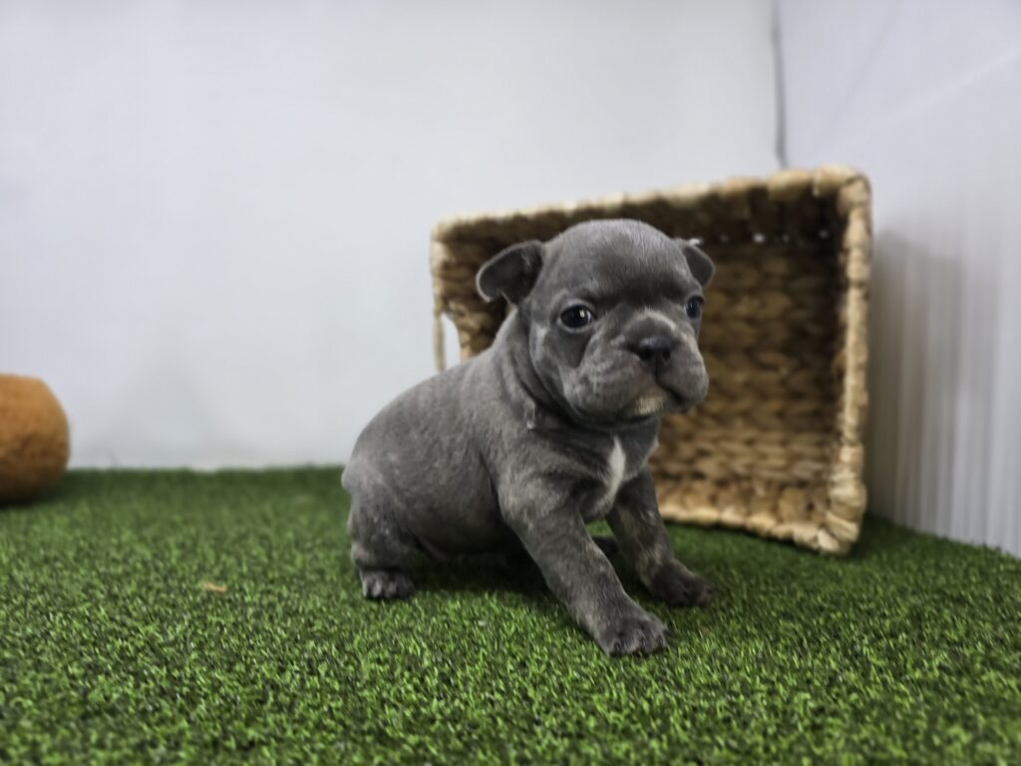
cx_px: 510
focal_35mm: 23
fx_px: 678
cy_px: 383
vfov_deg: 58.9
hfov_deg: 73.9
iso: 32
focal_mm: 6.3
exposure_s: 1/69.4
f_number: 1.7
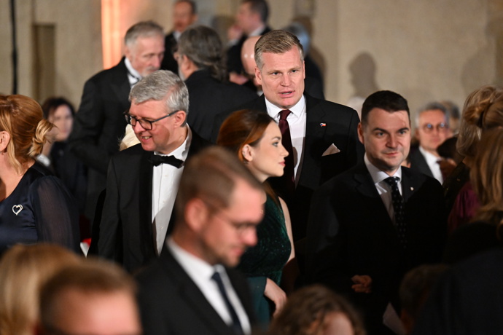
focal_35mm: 200
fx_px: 2794
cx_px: 252
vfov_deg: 6.9
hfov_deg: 10.3
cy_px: 168
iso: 8000
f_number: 3.5
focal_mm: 200
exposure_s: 1/320
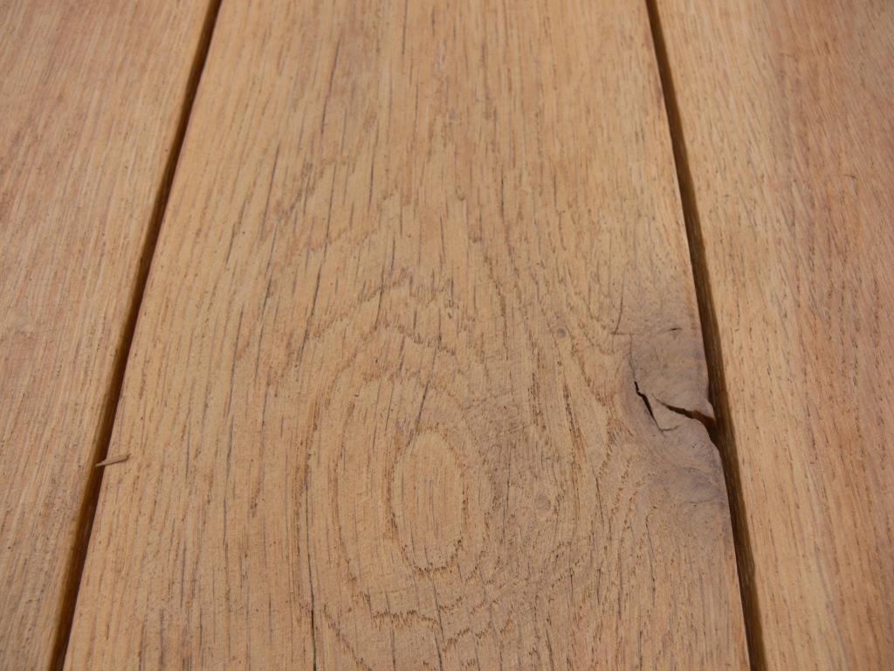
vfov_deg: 40.7
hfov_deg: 52.6
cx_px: 447
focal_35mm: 35
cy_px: 336
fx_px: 904
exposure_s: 1/50
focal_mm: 7.4
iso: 80
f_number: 4
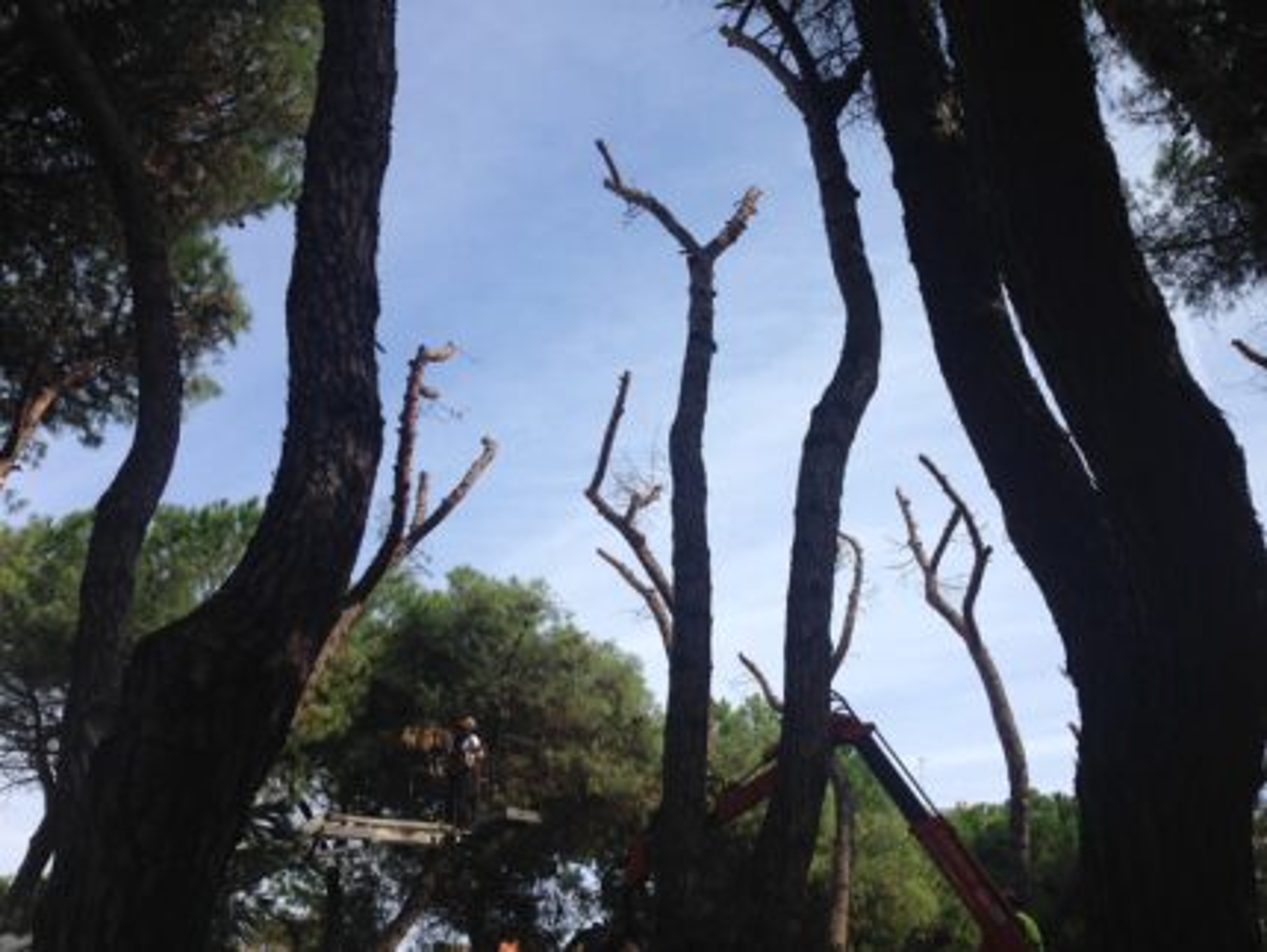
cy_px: 476
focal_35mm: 33
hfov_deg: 55.3
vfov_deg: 43.0
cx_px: 634
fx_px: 1209
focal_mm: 4.12
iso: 50
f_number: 2.4
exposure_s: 1/1427
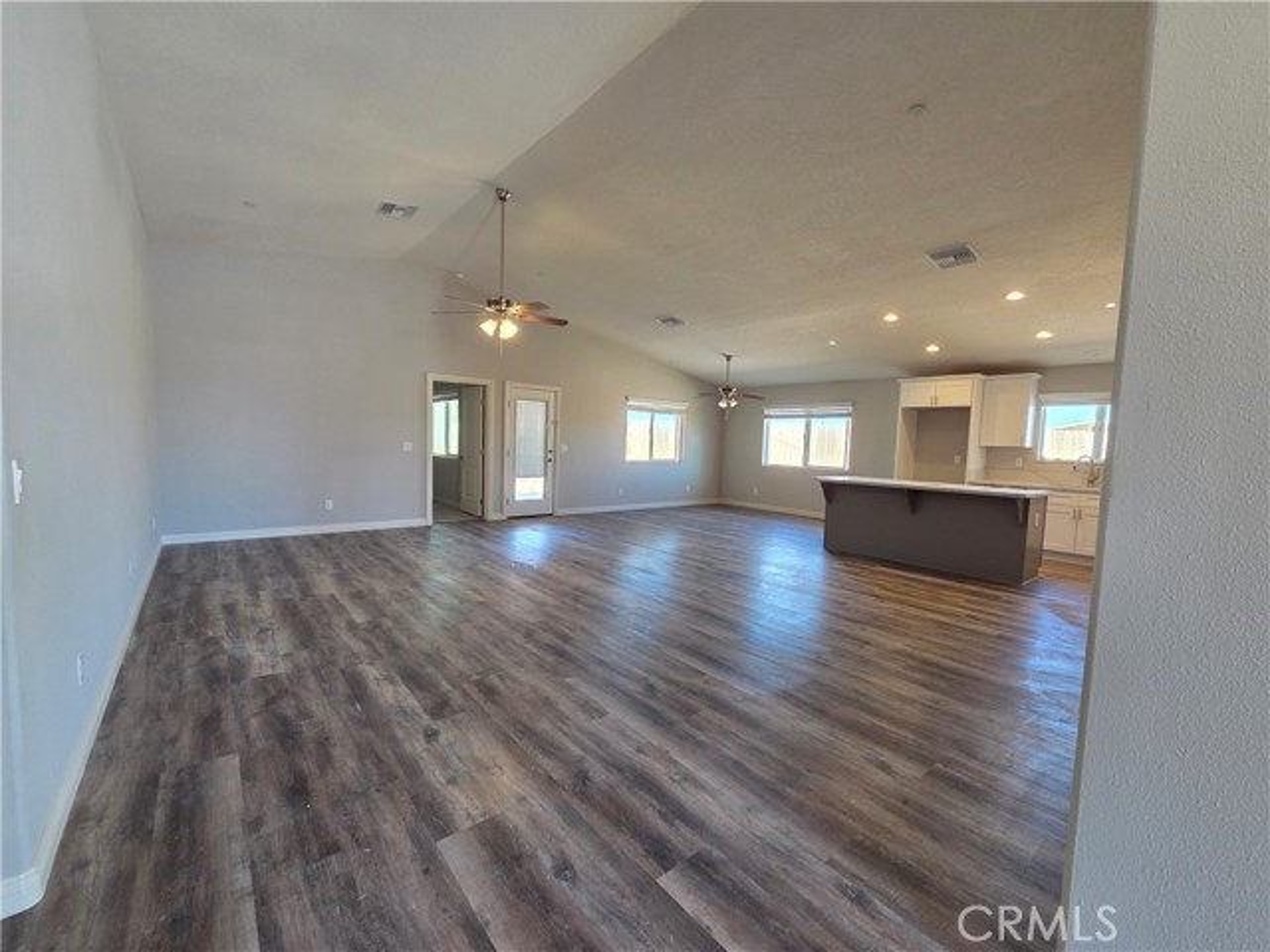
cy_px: 476
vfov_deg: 89.9
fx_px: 477
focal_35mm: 13
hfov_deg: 106.2
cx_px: 635
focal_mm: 2.2
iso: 250
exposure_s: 1/120
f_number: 2.2
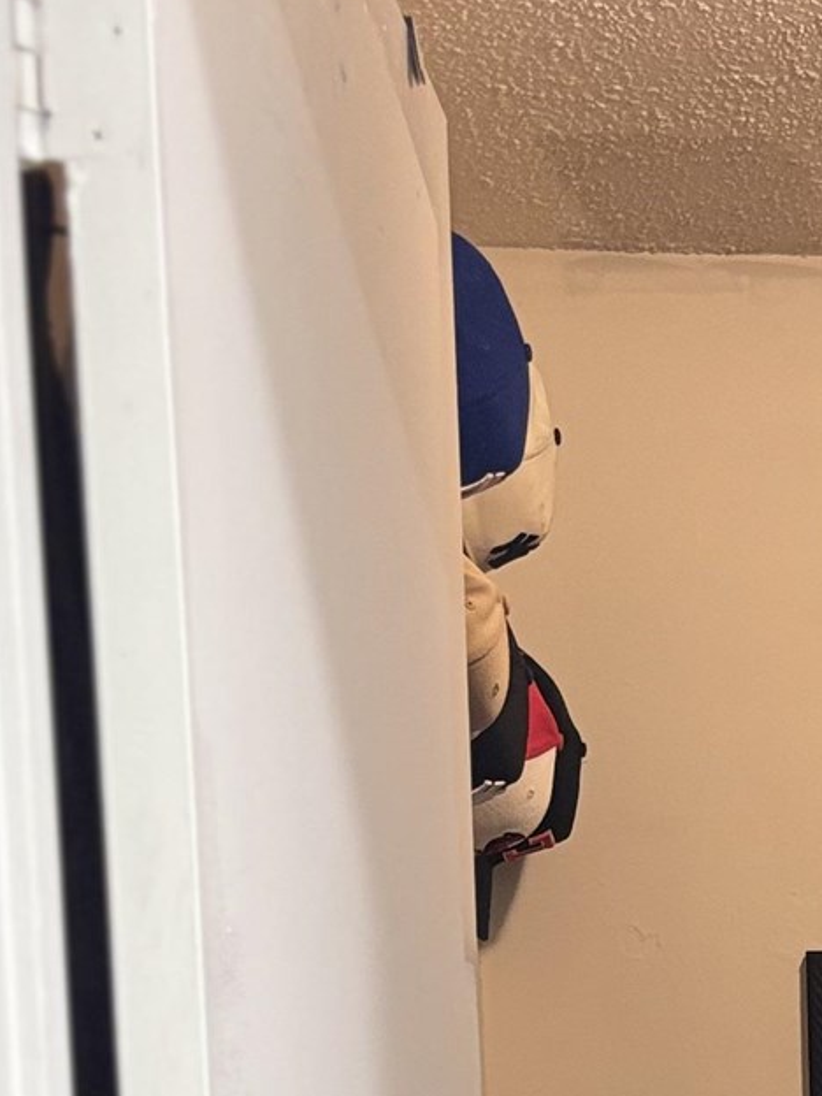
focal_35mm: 96
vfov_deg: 17.6
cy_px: 1811
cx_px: 1089
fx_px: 3040
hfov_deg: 14.7
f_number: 1.6
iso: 125
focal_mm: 5.96
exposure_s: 1/60
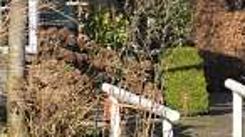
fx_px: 3448
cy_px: 6
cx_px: 39
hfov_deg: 4.1
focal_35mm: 531
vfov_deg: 2.3
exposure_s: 1/800
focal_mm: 110
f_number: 5.6
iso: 320
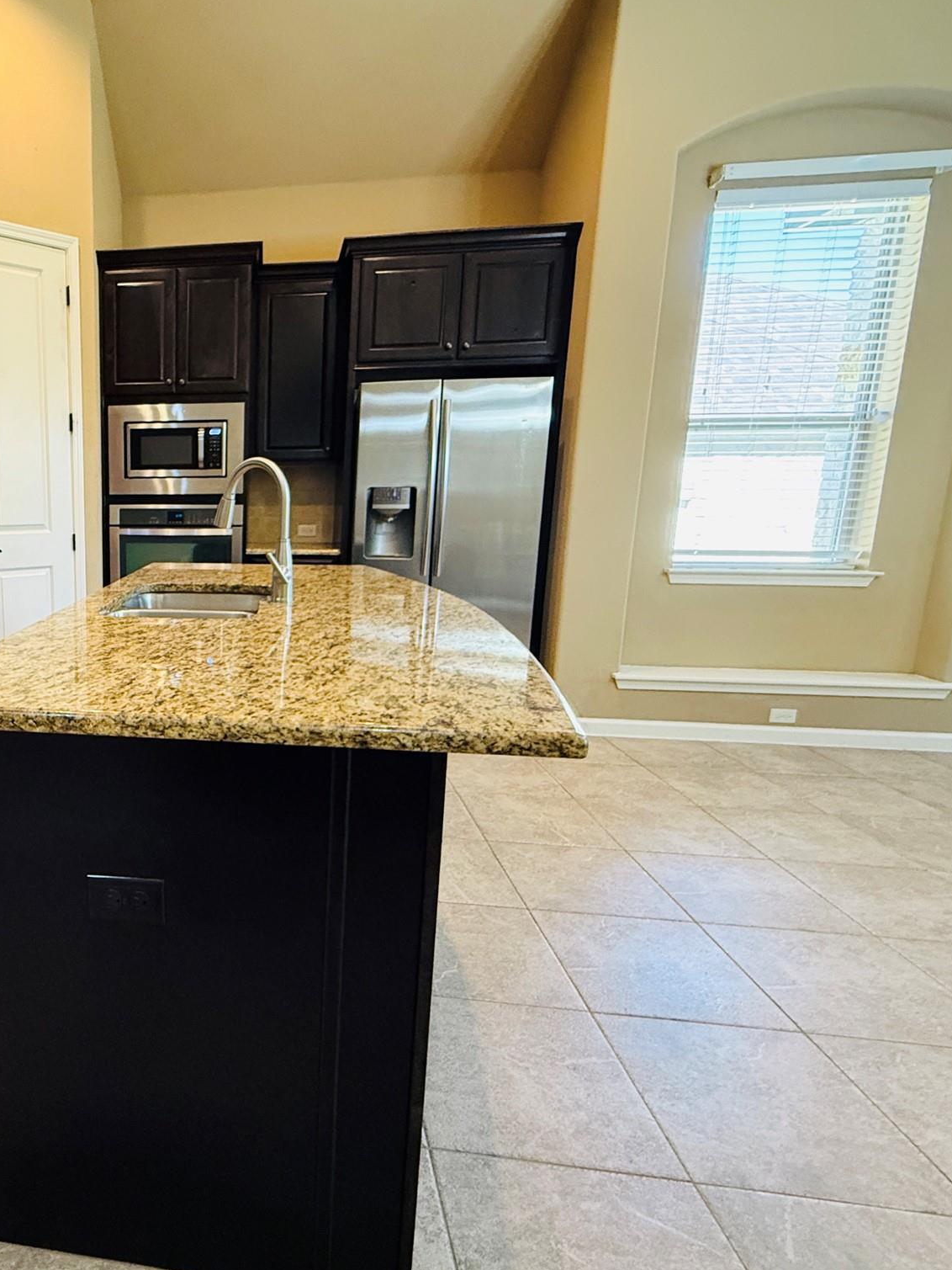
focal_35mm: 19
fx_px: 697
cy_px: 629
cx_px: 157
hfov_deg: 61.5
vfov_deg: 84.7
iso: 500
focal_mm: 2.22
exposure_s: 1/60
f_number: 2.2
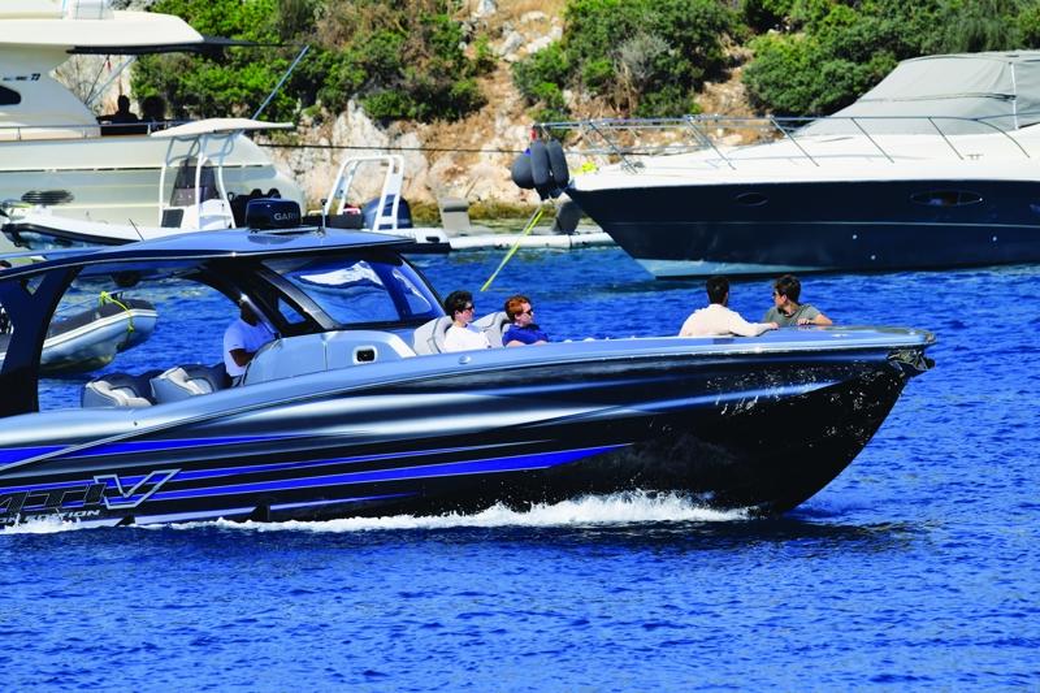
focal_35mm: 600
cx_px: 520
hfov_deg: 3.4
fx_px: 17329
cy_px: 346
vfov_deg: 2.3
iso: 500
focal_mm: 600
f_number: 13
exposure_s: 1/640
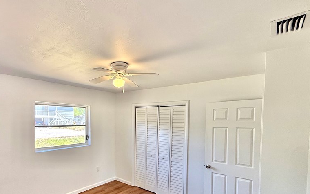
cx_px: 108
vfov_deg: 58.6
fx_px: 169
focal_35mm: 20
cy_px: 126
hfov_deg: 82.7
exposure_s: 1/99
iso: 100
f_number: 2.2
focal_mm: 2.22
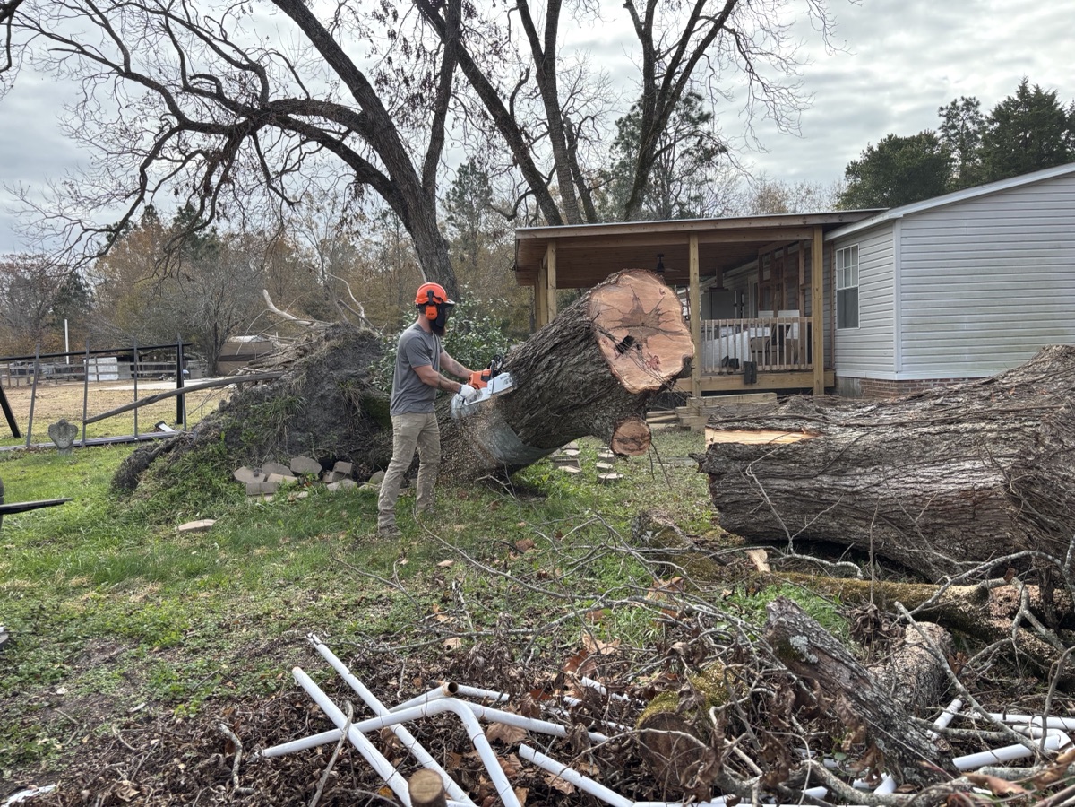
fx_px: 807
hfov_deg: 67.3
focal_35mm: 26
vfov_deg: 53.1
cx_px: 538
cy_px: 404
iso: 50
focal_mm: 5.96
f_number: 1.6
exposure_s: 1/758
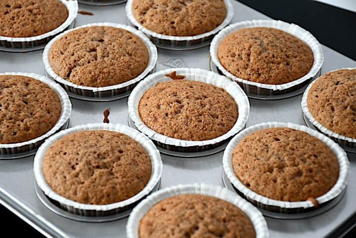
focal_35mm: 112
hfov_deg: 18.3
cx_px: 178
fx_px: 1107
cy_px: 119
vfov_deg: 12.2
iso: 560
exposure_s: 1/60
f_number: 5
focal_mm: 75
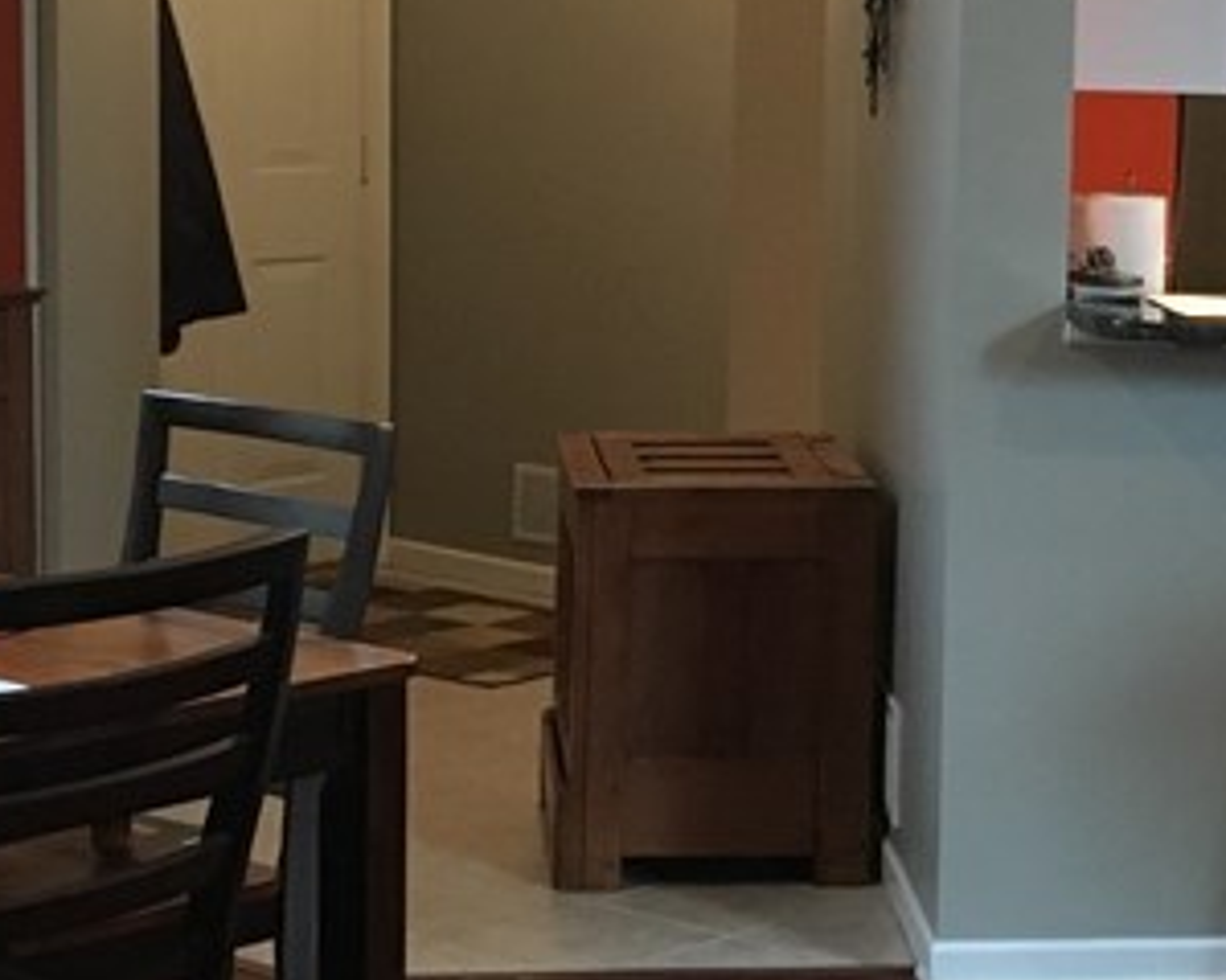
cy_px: 365
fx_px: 3518
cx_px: 1189
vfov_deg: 15.8
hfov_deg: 19.3
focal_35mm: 97
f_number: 2.2
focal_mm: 4.15
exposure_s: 1/20
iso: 200
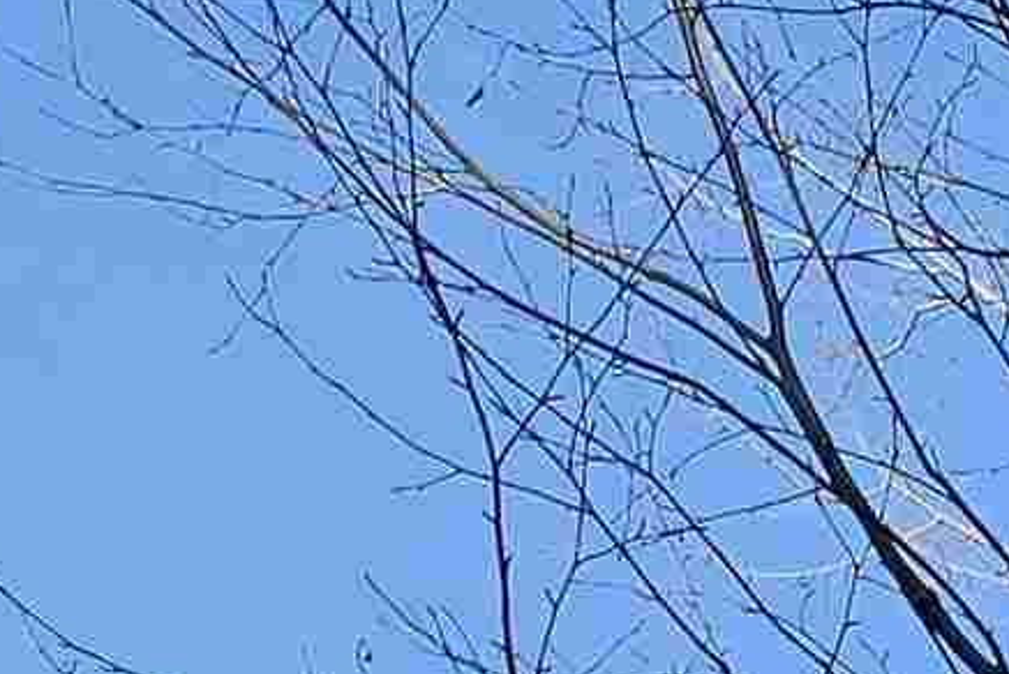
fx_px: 4712
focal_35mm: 168
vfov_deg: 6.8
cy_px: 2500
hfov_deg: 11.5
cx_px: 1739
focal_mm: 6.3
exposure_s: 1/194
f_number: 1.7
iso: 10
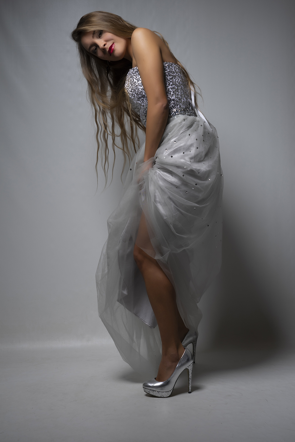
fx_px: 639
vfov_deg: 38.2
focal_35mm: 52
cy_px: 221
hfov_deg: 26.0
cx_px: 148
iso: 100
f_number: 6.3
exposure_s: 1/200
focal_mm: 52
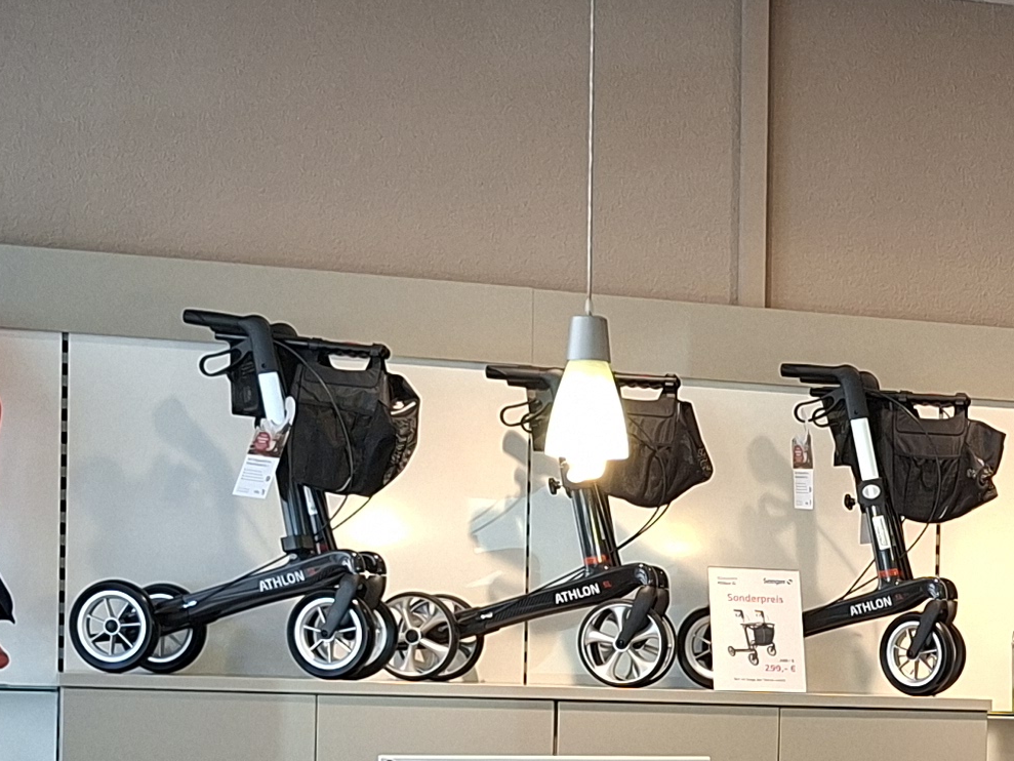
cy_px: 740
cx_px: 1120
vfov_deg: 15.6
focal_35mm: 93
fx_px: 2725
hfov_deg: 20.1
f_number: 1.8
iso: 100
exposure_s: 1/100
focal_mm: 5.54
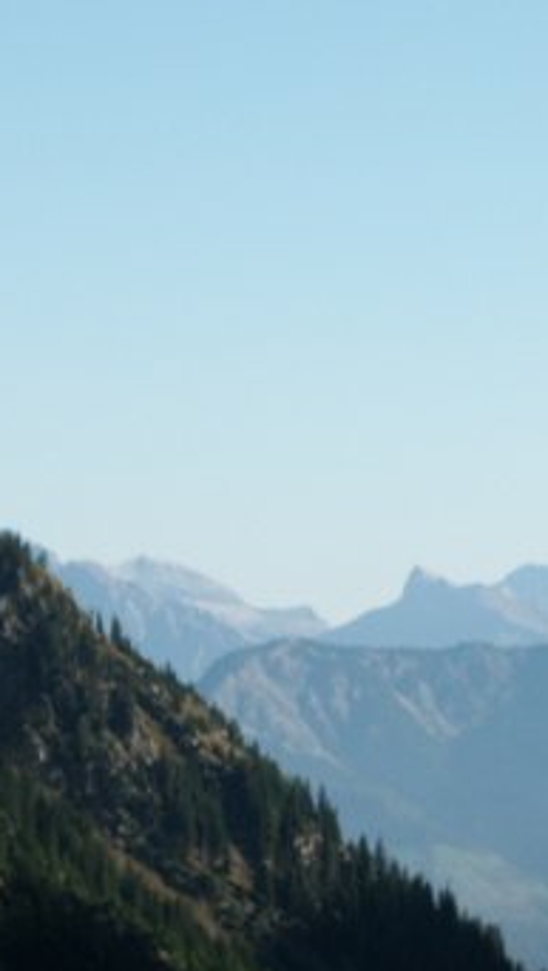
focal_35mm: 261
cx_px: 646
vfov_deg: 8.3
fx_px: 6726
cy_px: 662
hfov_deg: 4.7
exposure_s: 1/500
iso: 100
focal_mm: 31.12
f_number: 5.6
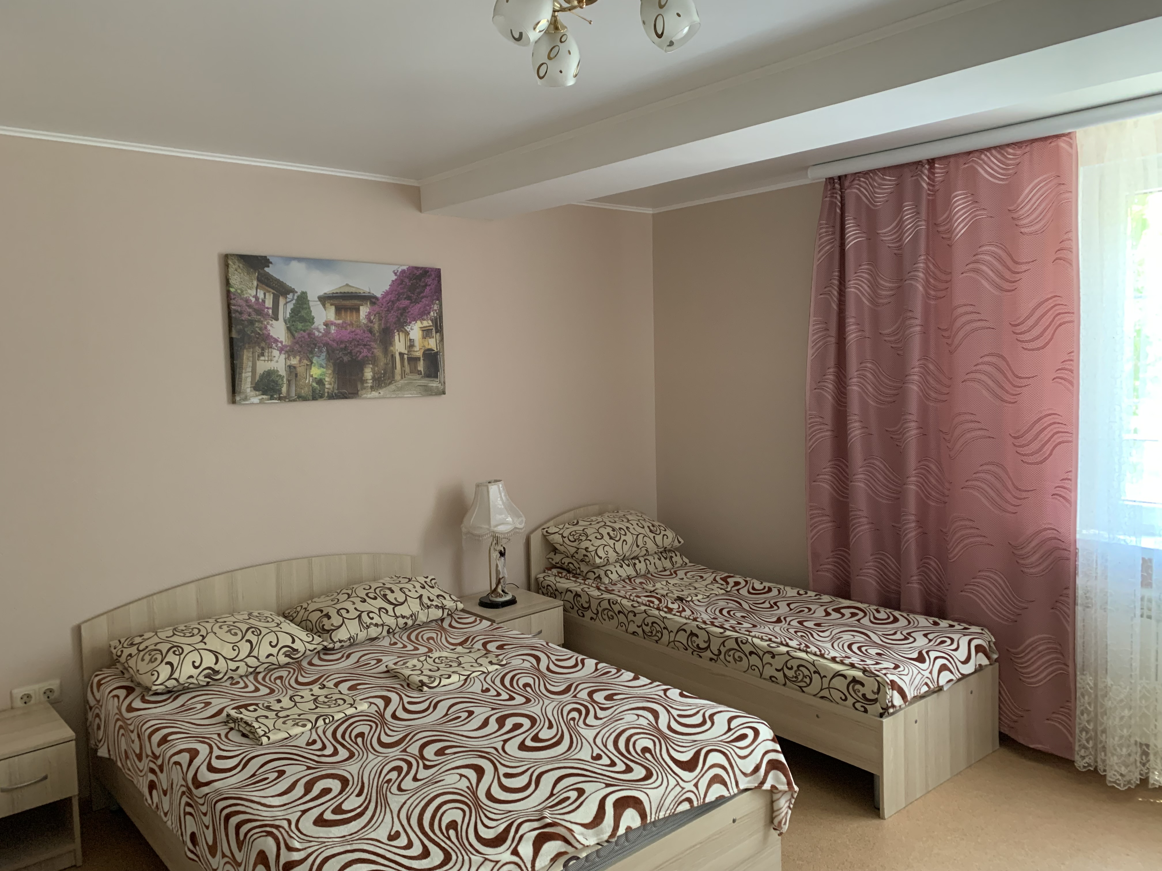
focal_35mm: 26
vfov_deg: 53.1
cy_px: 436
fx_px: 873
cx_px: 581
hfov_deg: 67.3
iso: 400
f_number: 1.8
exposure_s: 1/48
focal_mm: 4.25
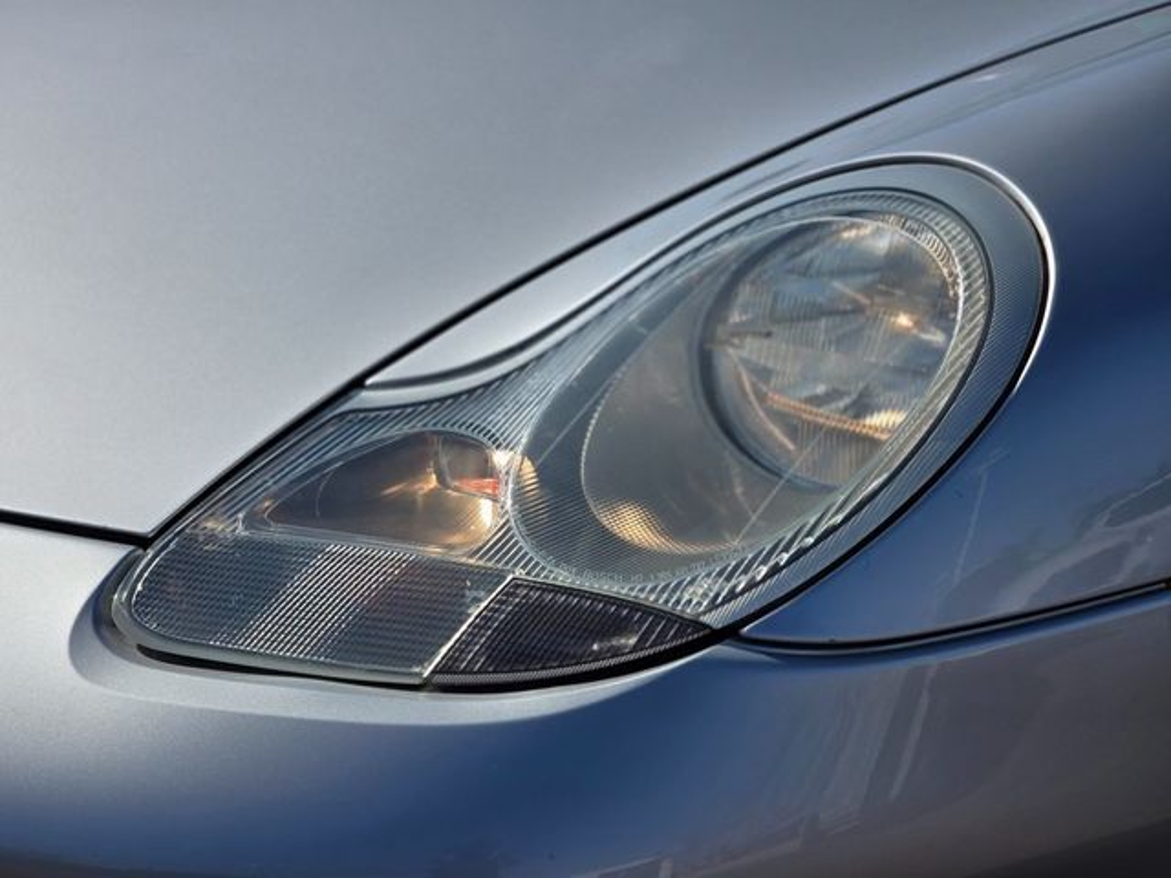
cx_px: 586
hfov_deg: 17.1
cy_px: 439
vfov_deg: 12.9
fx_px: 3890
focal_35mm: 115
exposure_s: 1/2151
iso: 64
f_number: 3.4
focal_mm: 18.6
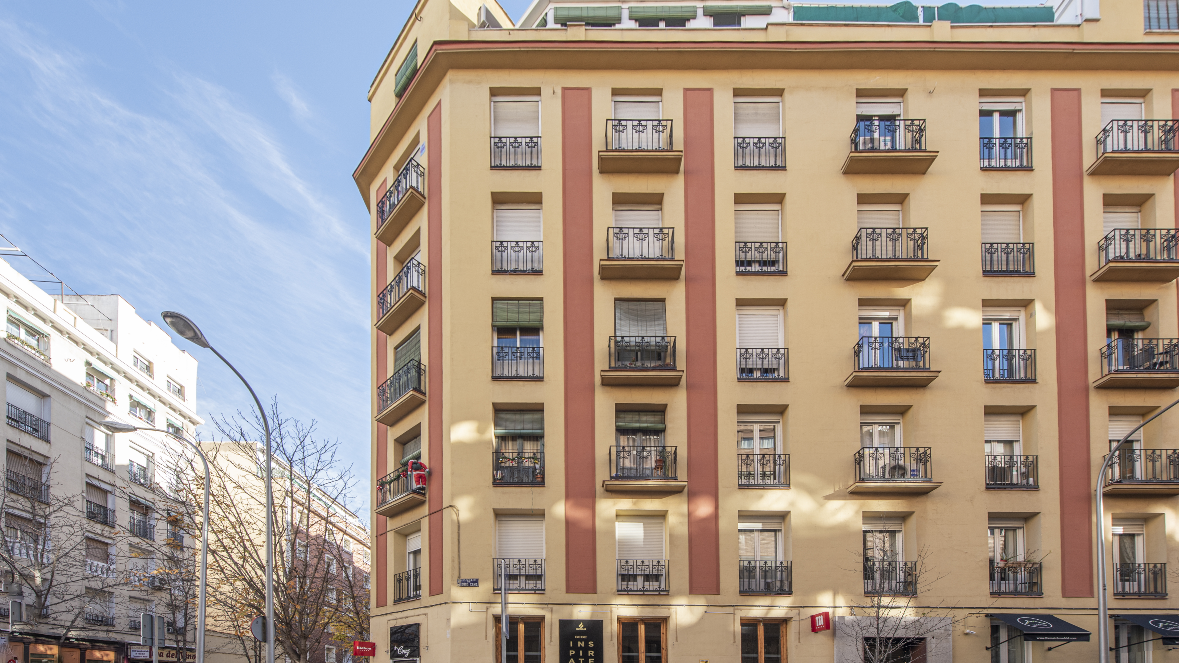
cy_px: 333
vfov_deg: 55.9
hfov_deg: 86.6
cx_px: 587
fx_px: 625
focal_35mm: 20
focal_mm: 19
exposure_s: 1/125
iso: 200
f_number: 8
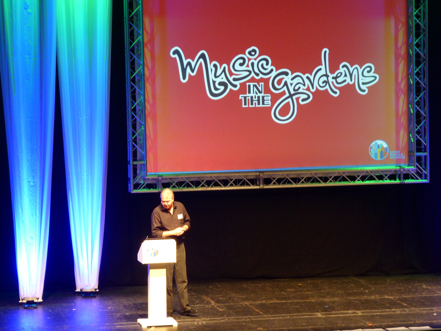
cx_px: 220
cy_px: 166
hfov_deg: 16.8
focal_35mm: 117
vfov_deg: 12.7
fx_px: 1491
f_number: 5.1
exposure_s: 1/4
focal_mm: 19
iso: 400
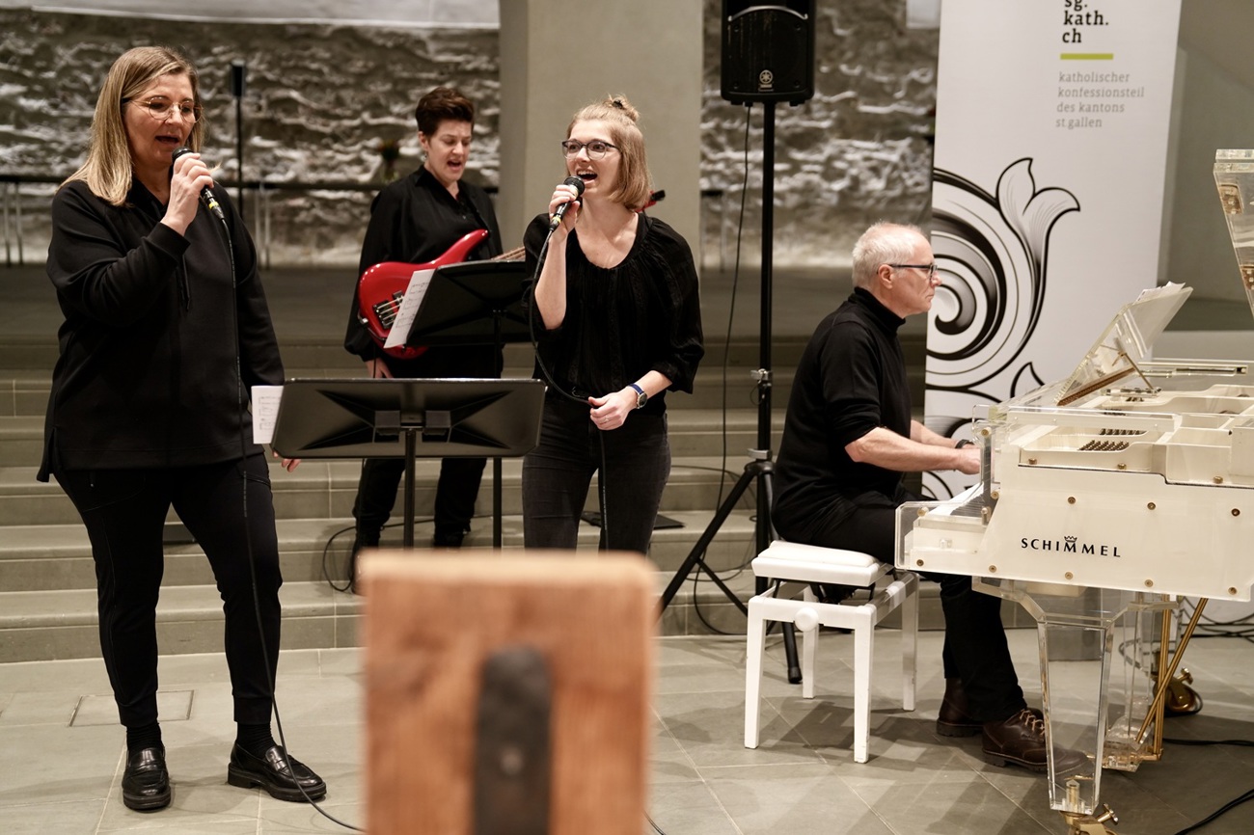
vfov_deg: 26.0
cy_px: 418
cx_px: 627
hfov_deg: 38.2
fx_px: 1811
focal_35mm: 52
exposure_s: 1/60
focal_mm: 52
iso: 800
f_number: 2.8
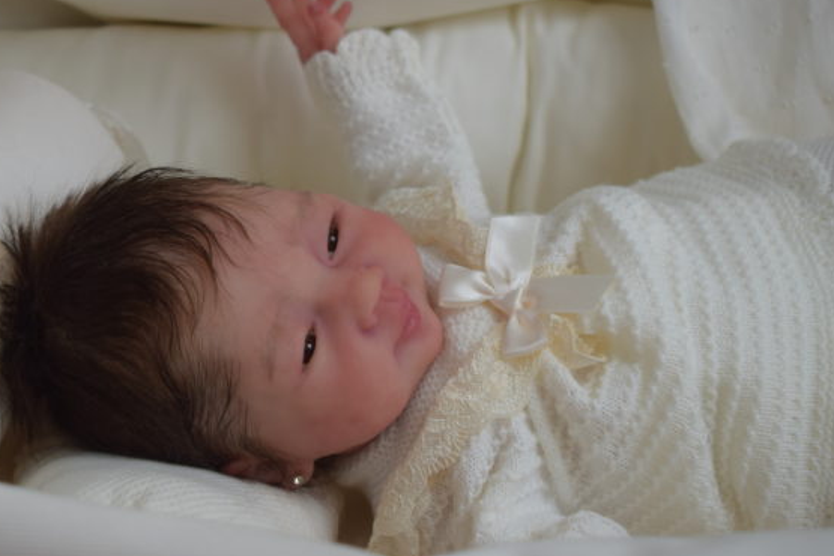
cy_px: 186
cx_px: 266
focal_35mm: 76
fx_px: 1754
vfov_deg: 18.0
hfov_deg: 26.6
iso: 400
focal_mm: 35
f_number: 5
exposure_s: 1/100
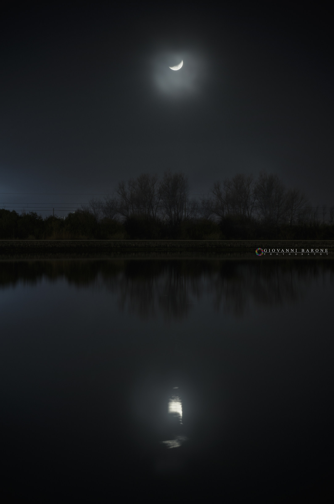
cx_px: 167
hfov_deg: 13.0
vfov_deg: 19.5
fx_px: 1468
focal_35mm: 105
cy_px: 252
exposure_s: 91
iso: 100
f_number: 9
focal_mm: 70
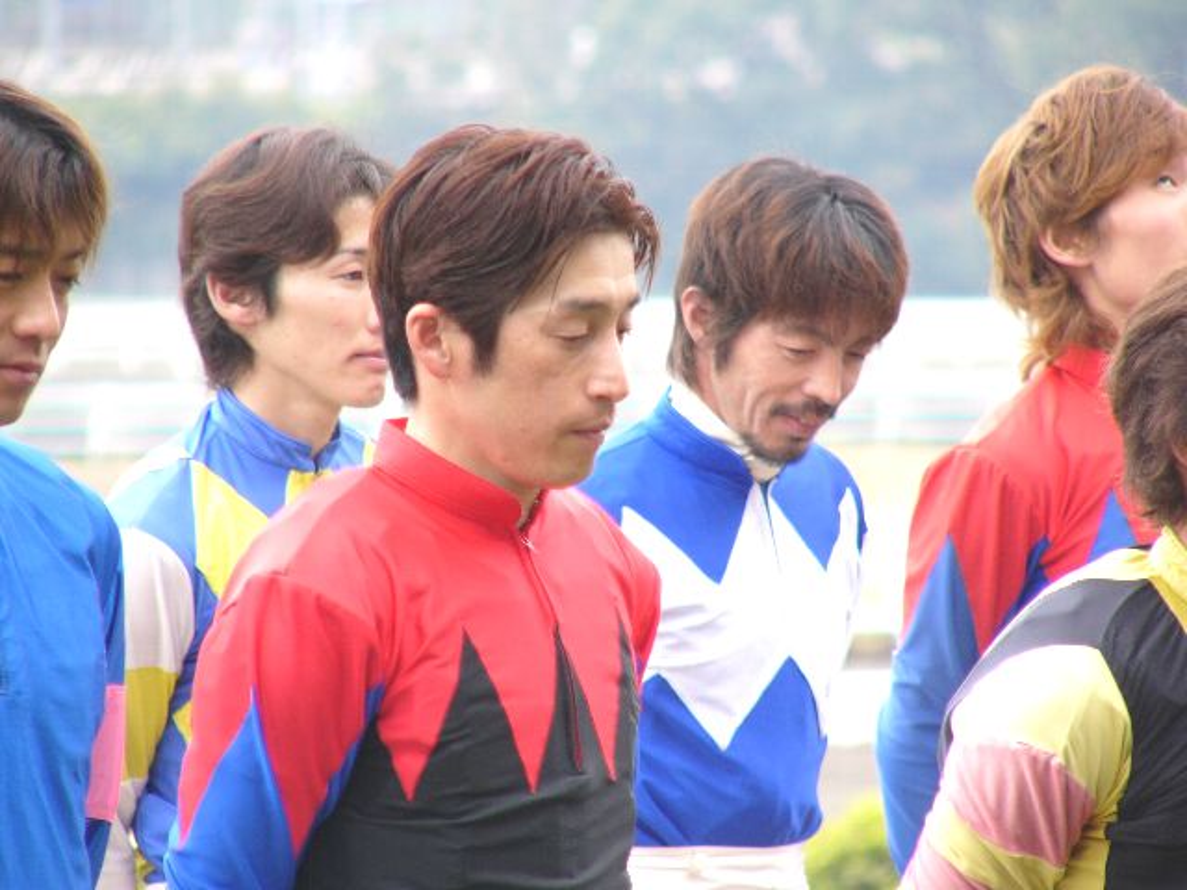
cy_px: 445
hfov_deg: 4.6
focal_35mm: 432
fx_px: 14813
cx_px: 594
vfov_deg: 3.4
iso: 50
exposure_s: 1/100
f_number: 3.3
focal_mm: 72
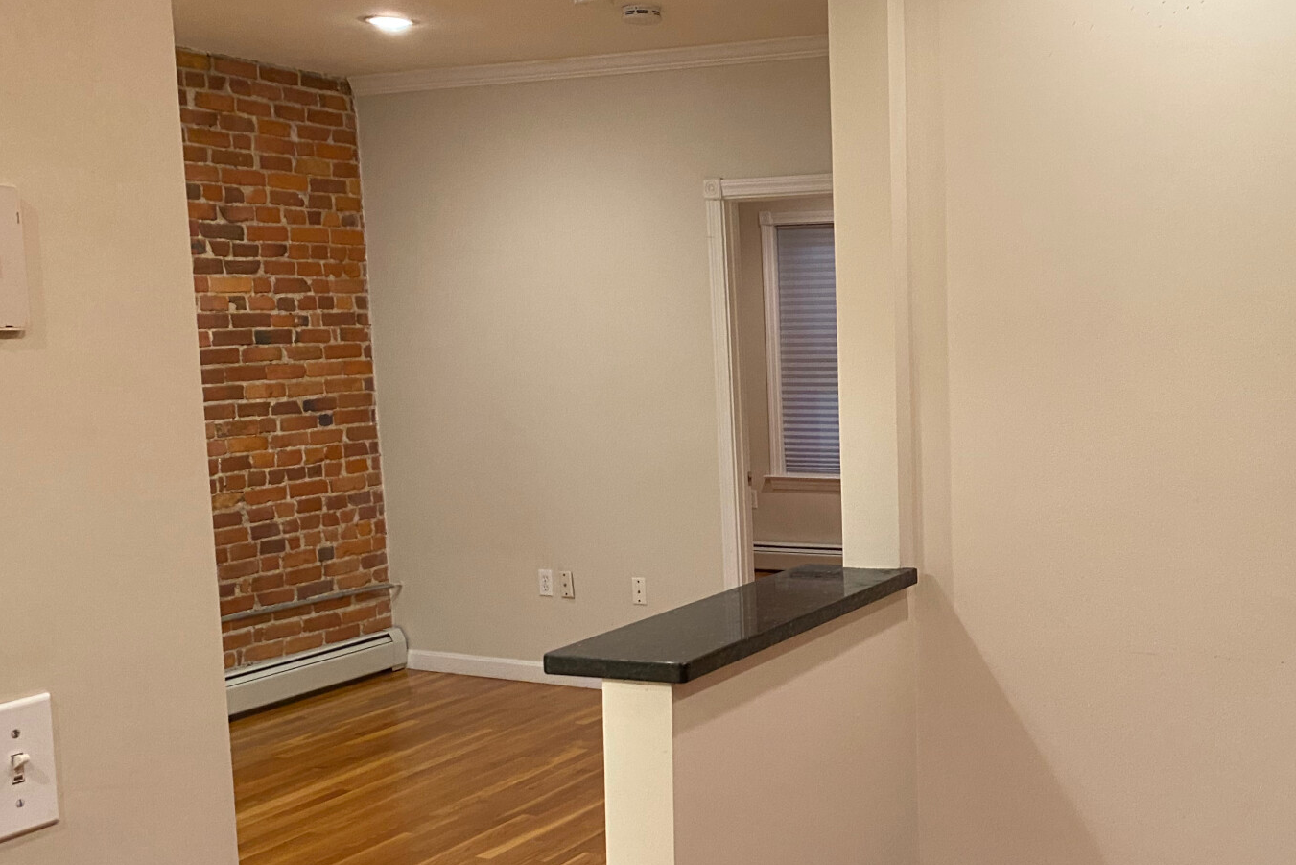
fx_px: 1476
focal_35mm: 41
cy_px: 517
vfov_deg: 32.5
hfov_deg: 46.0
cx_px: 943
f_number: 1.8
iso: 250
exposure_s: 1/60
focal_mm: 4.25
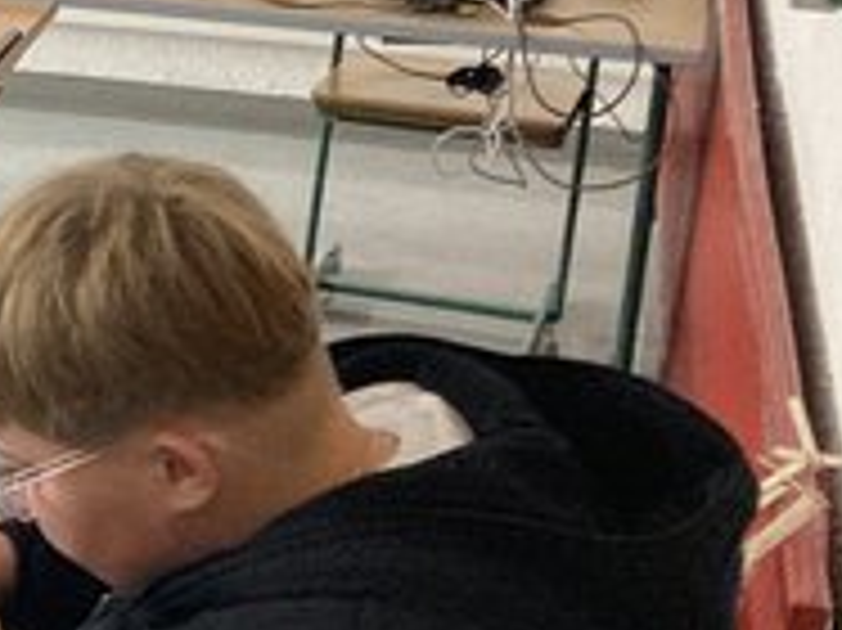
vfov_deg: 12.8
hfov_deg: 14.8
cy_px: 108
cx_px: -716
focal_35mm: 115
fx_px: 2795
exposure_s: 1/60
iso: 320
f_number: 1.8
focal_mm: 3.99
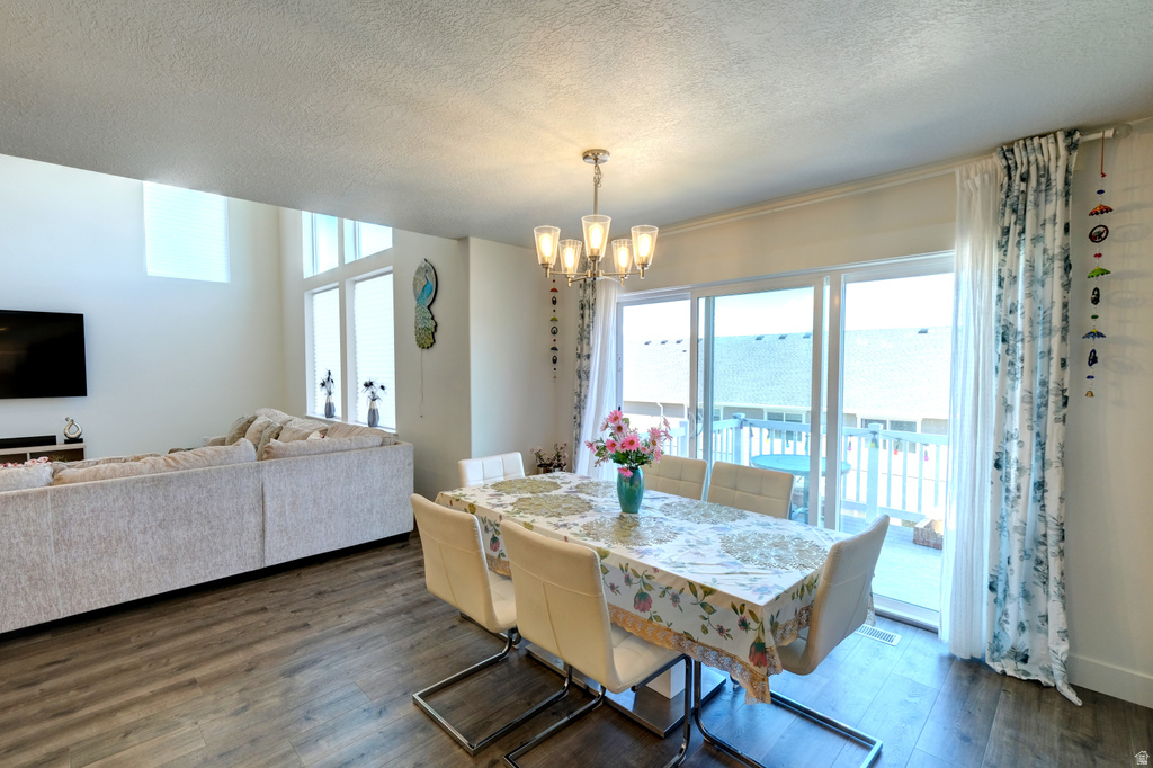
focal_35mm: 15
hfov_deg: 100.4
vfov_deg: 77.3
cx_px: 576
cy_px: 384
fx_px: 480
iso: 160
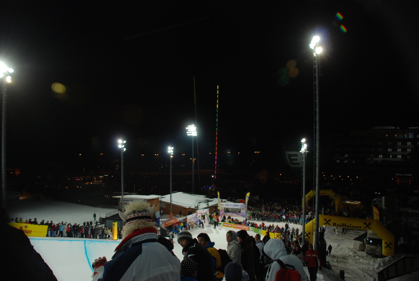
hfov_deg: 67.3
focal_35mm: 27
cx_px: 210
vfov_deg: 48.1
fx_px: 315
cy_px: 140
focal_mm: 18
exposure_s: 1/200
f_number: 3.5
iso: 400
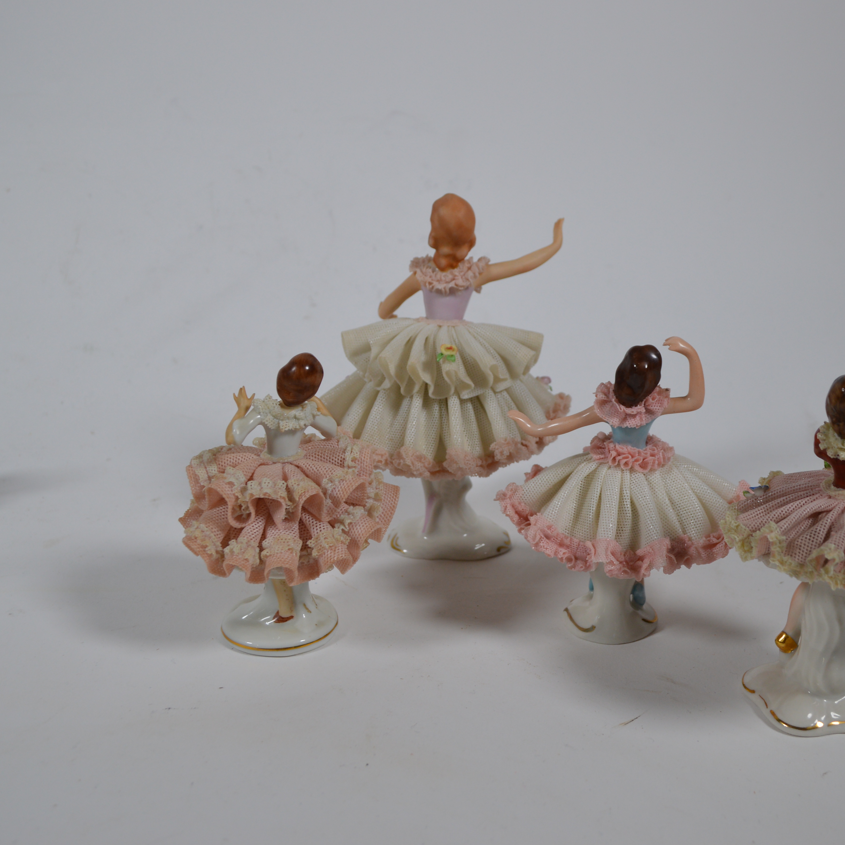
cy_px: 418
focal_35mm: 43
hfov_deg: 38.7
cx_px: 562
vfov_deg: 39.2
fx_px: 1188
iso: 220
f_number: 5.6
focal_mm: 22
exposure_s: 1/125
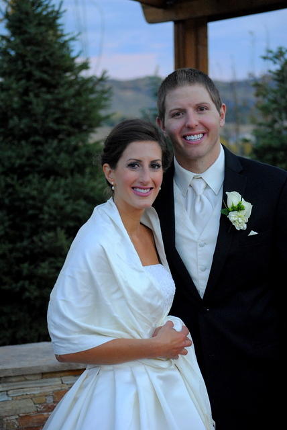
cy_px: 215
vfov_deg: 19.4
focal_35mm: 105
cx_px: 144
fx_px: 1253
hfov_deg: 13.1
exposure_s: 1/125
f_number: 4.2
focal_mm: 70
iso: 800
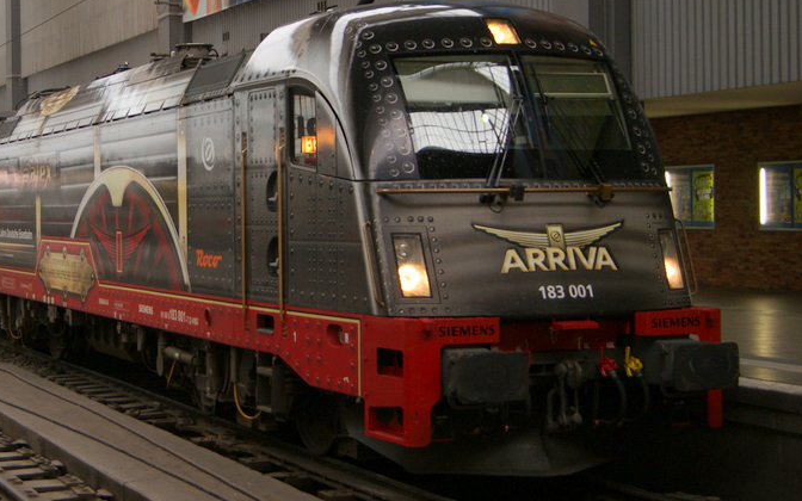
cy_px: 204
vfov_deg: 18.6
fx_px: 1530
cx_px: 204
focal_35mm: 70
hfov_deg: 28.9
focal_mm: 30
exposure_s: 1/40
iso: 200
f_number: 5
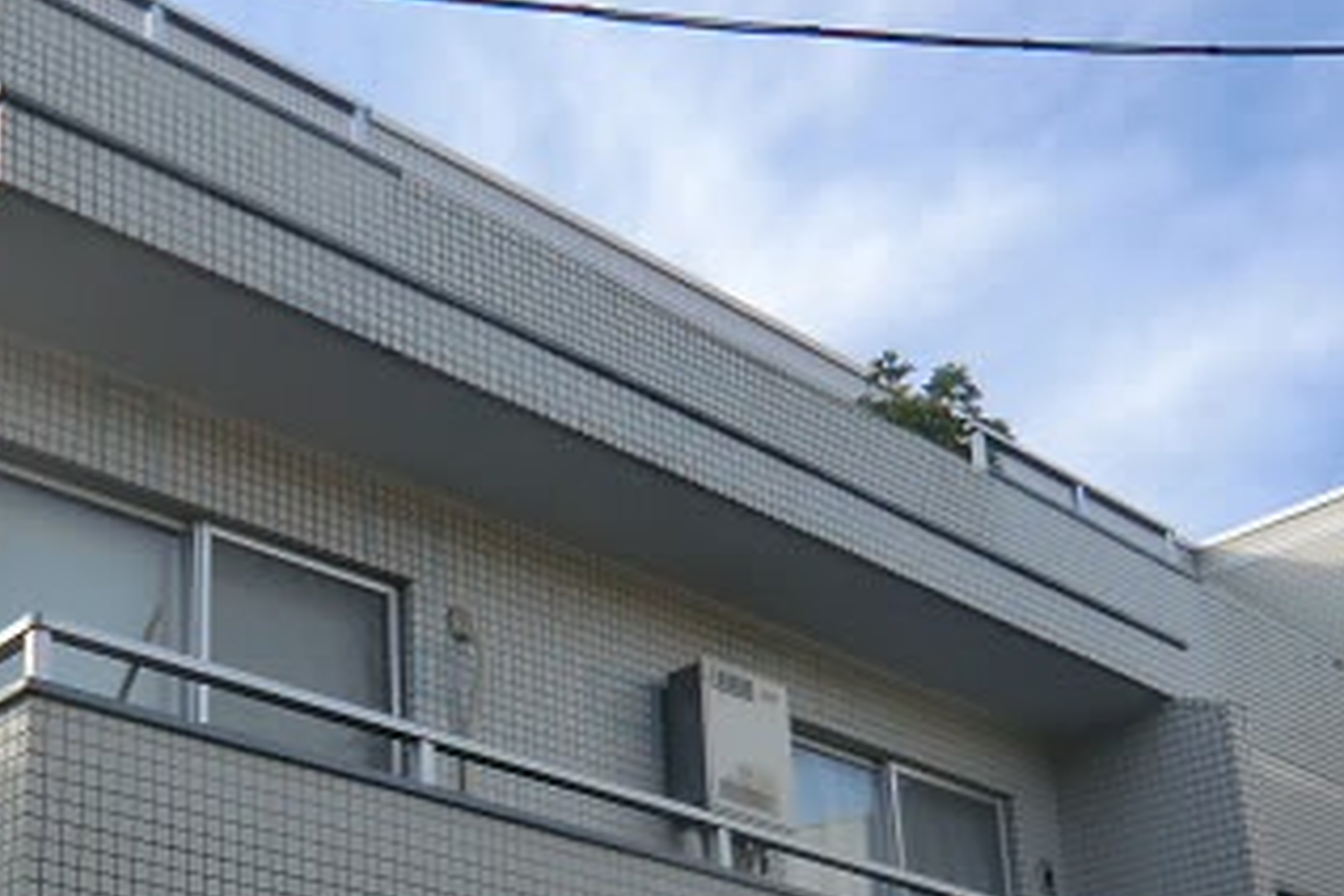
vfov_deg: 23.8
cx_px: 338
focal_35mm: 55
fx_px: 2053
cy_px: 852
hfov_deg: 35.5
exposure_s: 1/400
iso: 64
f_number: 3.2
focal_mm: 4.3
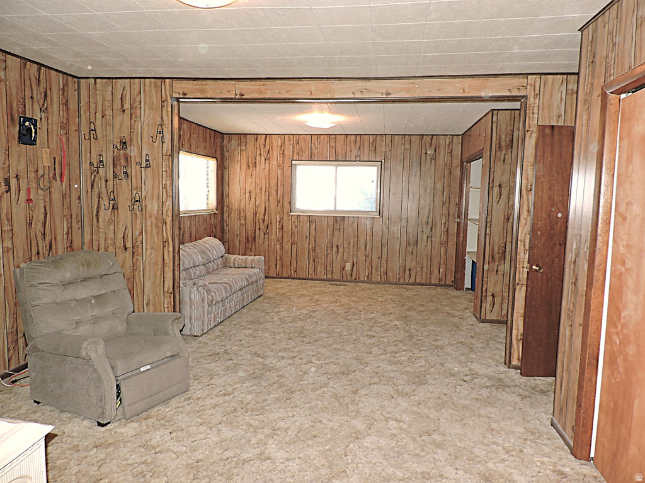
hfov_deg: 71.6
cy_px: 242
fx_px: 447
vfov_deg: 56.8
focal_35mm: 24
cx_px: 322
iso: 220
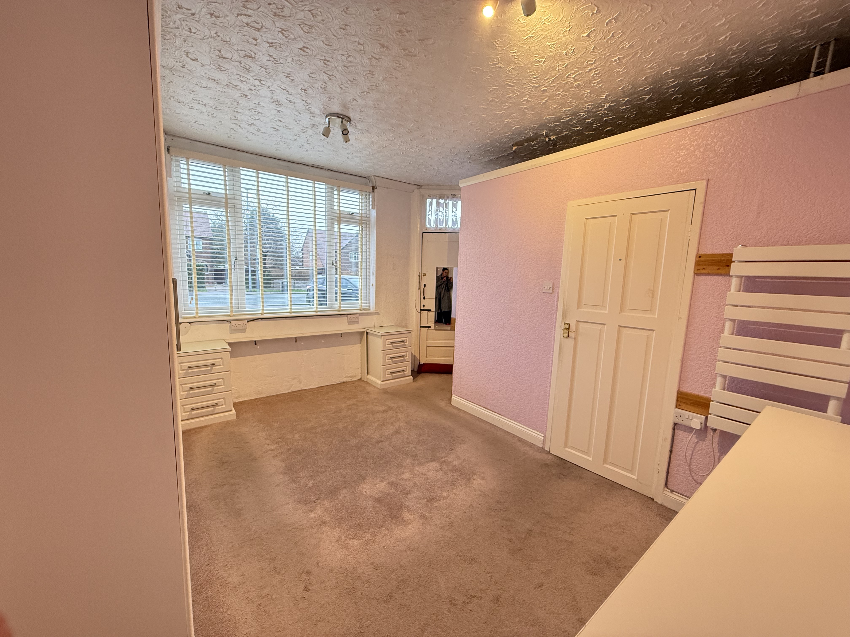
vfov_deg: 85.7
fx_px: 344
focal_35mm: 14
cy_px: 318
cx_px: 425
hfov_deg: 102.1
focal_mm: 2.22
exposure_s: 1/60
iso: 400
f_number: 2.2
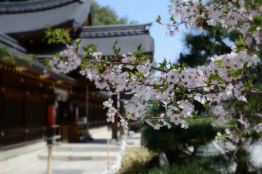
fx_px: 349
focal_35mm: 48
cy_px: 87
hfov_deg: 41.2
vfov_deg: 27.9
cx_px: 131
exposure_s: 1/320
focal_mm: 32
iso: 100
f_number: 5.6
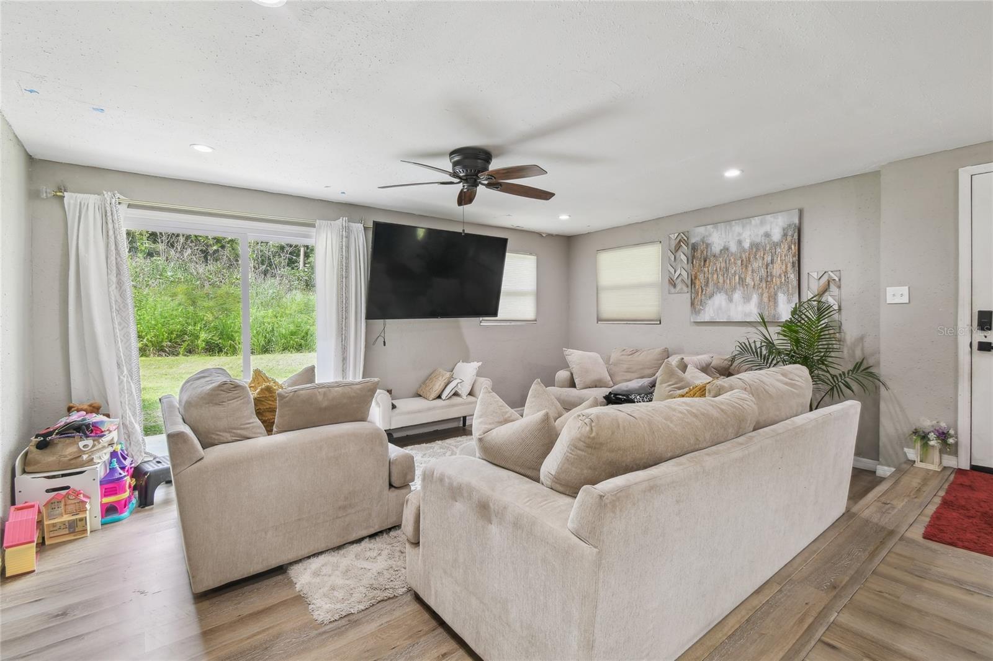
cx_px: 496
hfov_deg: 100.4
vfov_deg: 77.3
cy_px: 330
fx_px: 414
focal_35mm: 15
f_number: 7.1
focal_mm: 10
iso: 100
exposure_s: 1/6
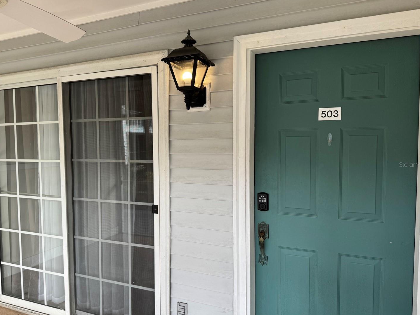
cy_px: 164
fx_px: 328
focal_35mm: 27
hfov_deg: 65.2
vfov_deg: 51.4
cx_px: 191
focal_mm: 6.76
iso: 64
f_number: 1.78
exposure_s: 1/172
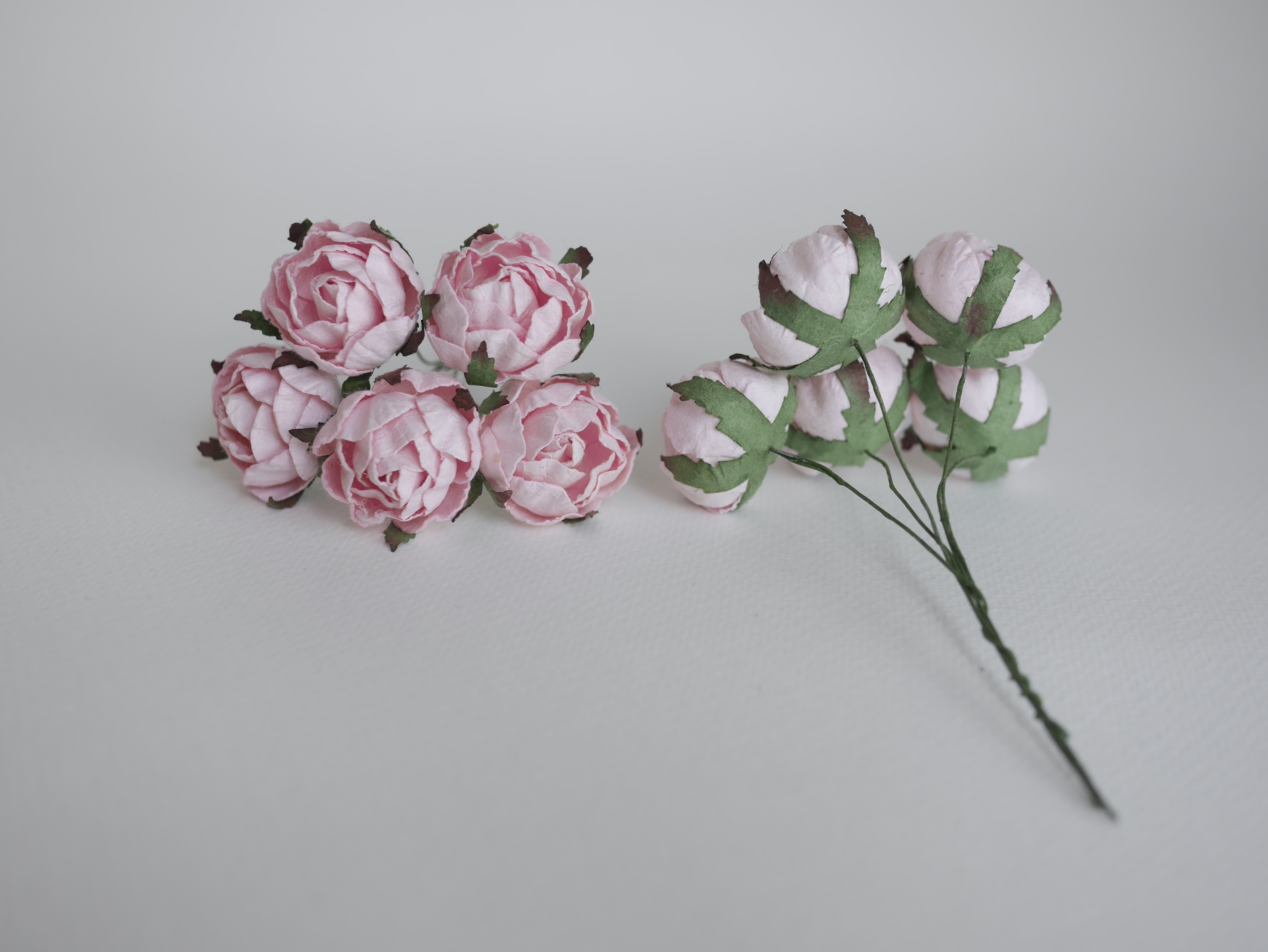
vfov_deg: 36.0
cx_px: 634
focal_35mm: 40
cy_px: 476
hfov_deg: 46.8
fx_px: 1466
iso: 200
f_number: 2.5
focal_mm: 20
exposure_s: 1/200
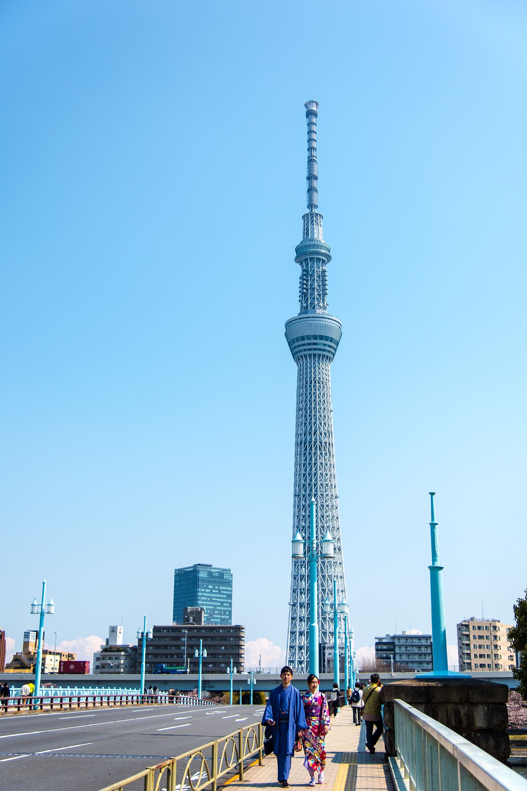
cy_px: 402
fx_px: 900
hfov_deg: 32.6
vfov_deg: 47.4
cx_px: 265
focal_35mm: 41
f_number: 4
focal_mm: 40
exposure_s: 1/1000
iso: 64
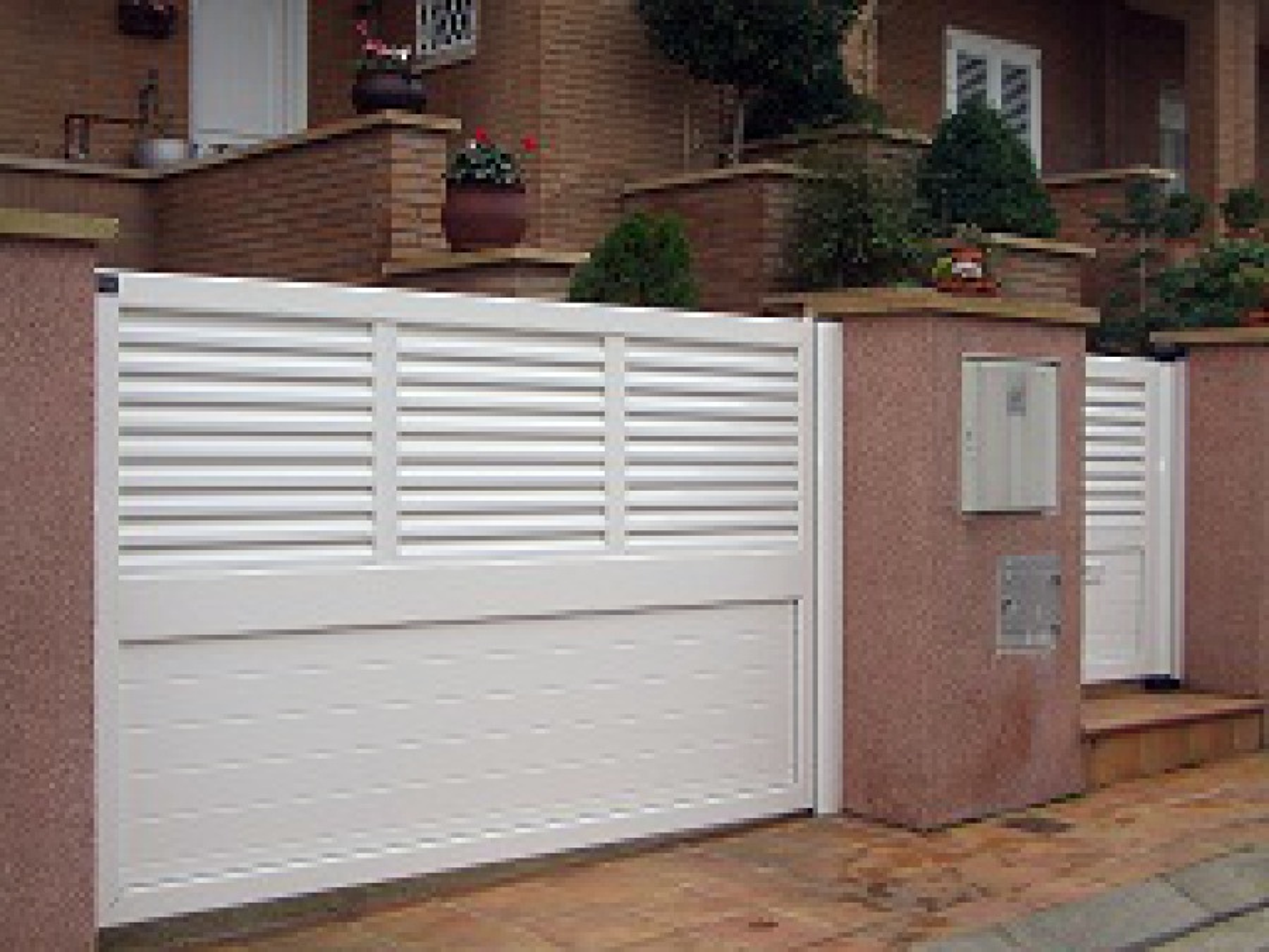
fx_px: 1796
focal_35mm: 49
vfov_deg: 29.7
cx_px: 634
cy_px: 476
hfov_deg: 38.9
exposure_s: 1/250
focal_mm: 8.2
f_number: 3.1
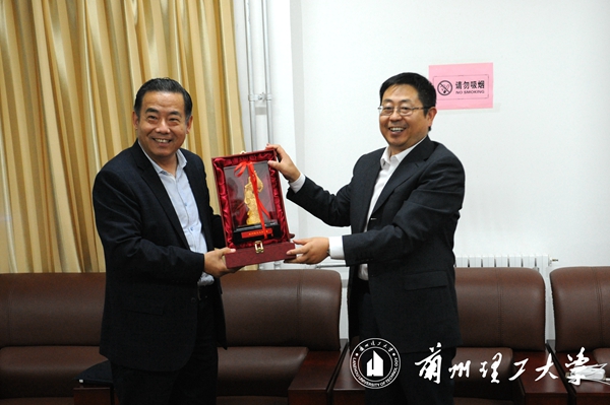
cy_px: 202
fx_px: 813
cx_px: 305
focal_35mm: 48
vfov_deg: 28.0
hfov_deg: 41.1
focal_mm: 48
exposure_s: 1/250
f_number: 3.2
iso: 3200
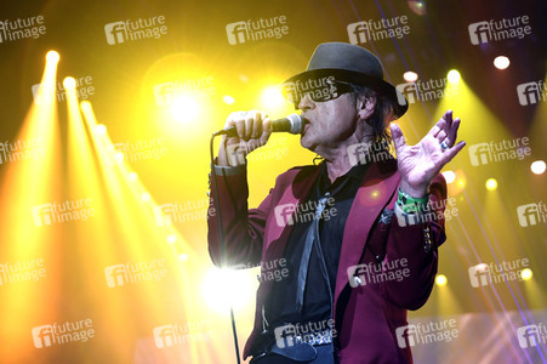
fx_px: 1017
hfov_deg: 30.1
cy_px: 182
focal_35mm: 67
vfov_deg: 20.3
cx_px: 274
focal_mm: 45
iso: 1250
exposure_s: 1/400
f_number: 3.5
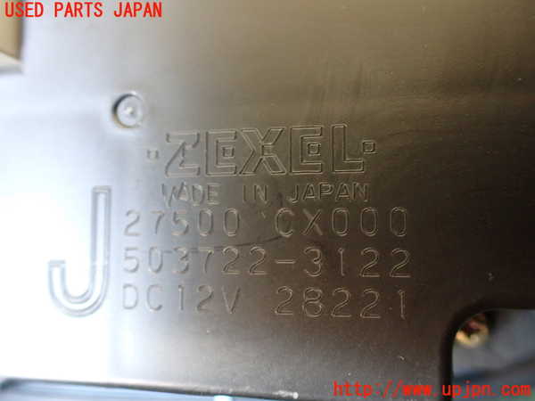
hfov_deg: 60.0
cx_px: 268
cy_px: 200
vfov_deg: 46.8
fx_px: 464
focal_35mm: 30
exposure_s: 1/30
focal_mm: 5.4
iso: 800
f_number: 2.3
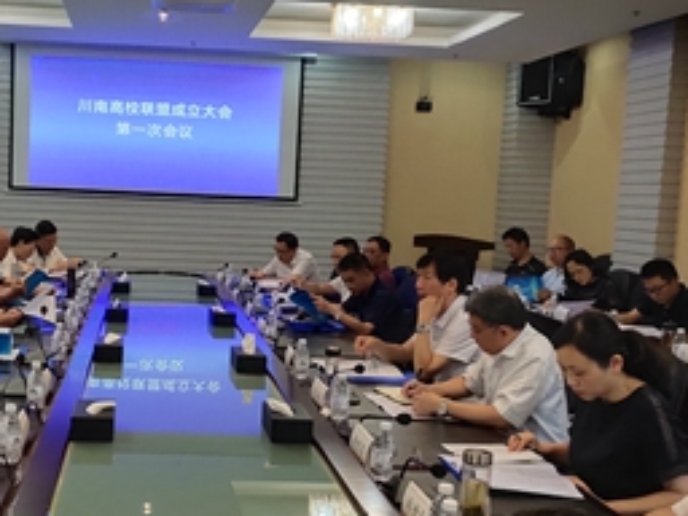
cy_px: 294
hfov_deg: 41.2
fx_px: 894
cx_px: 196
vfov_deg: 32.1
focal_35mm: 45
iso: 56
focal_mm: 4.76
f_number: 1.79
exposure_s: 1/233
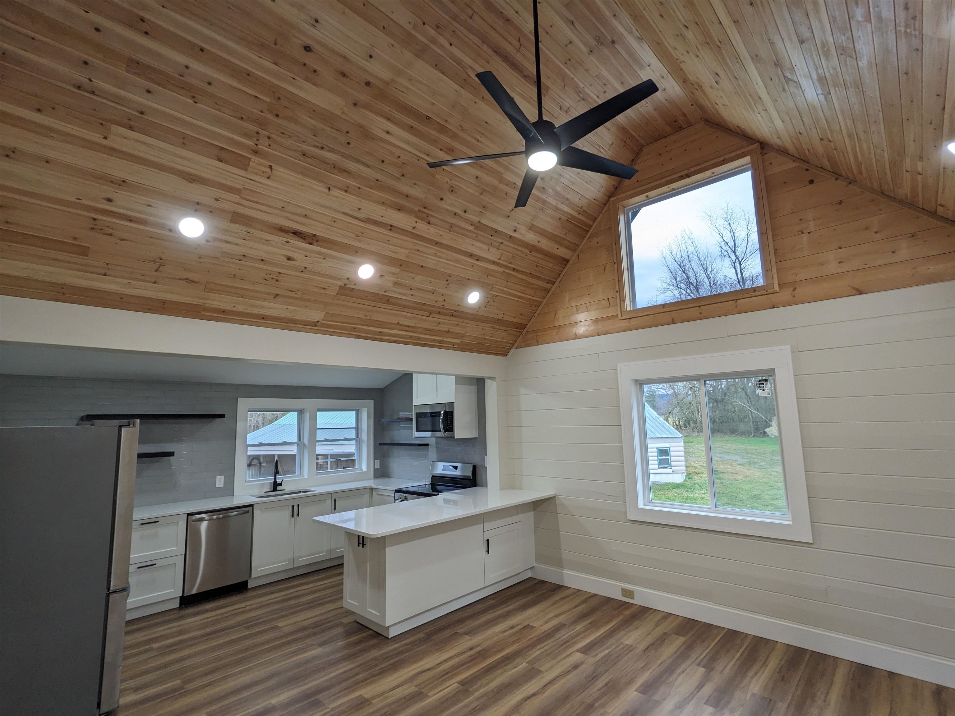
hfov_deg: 94.5
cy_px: 358
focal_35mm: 16
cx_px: 478
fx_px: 441
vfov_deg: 78.1
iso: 42
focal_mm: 2.22
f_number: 2.2
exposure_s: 1/60
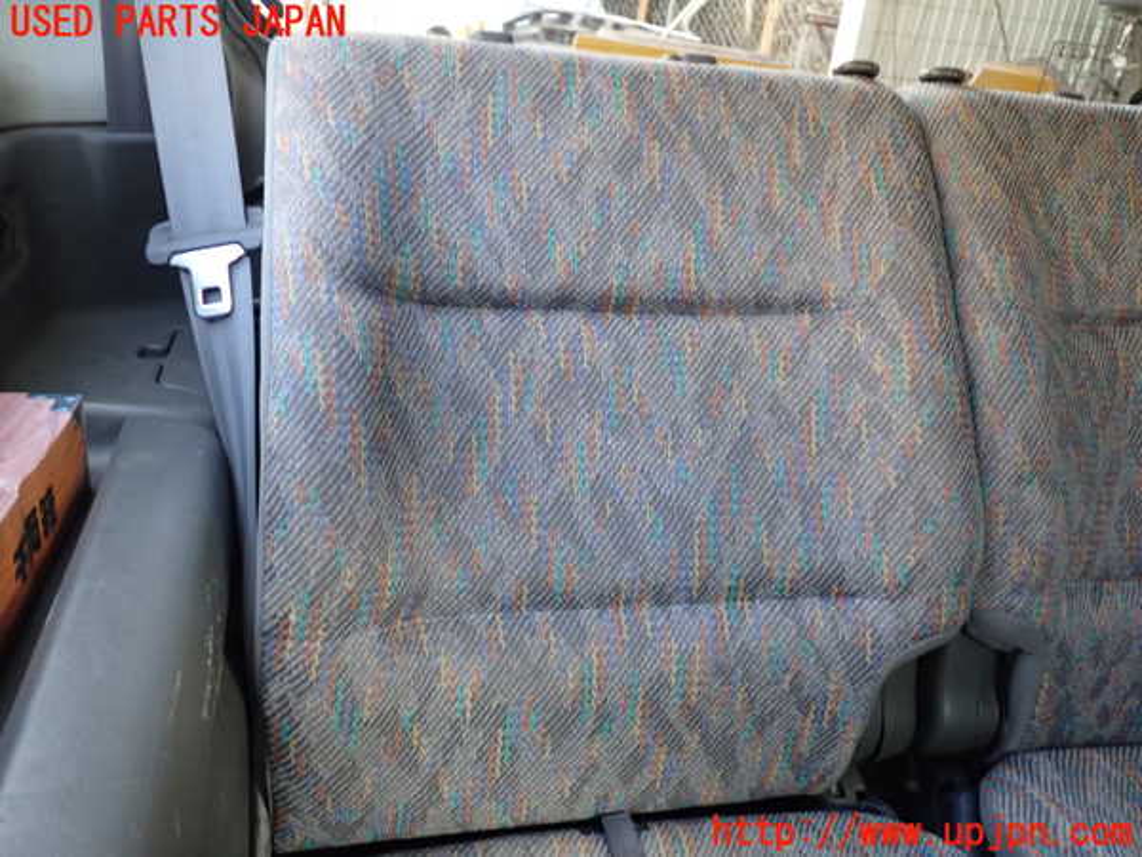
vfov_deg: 46.8
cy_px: 428
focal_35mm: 30
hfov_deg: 60.0
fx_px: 990
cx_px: 571
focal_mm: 5.4
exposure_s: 1/30
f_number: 2.3
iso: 250
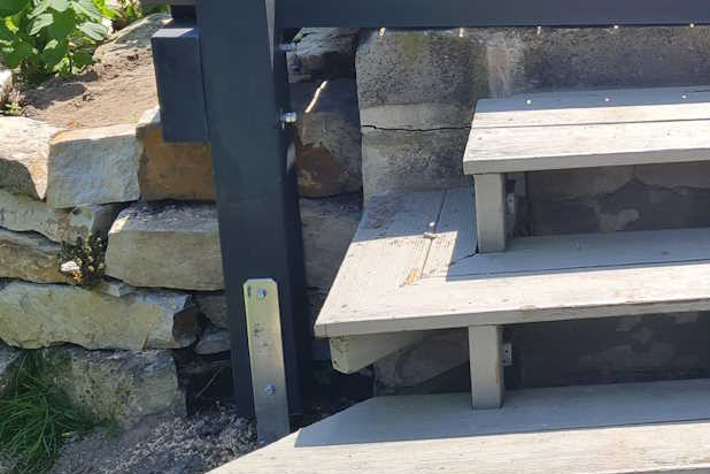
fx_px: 1380
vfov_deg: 19.2
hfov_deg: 26.5
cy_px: 74
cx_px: 790
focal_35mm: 70
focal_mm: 5.4
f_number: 1.8
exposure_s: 1/1420
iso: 50
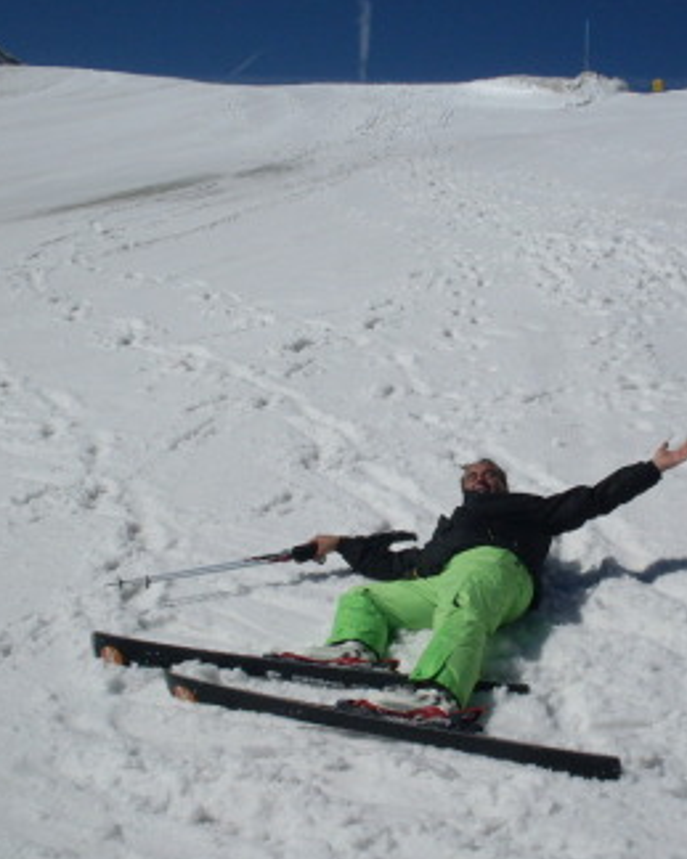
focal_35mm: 55
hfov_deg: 27.5
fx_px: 1399
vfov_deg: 34.2
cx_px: 411
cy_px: 448
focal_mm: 6.3
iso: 80
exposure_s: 1/1000
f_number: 8.4
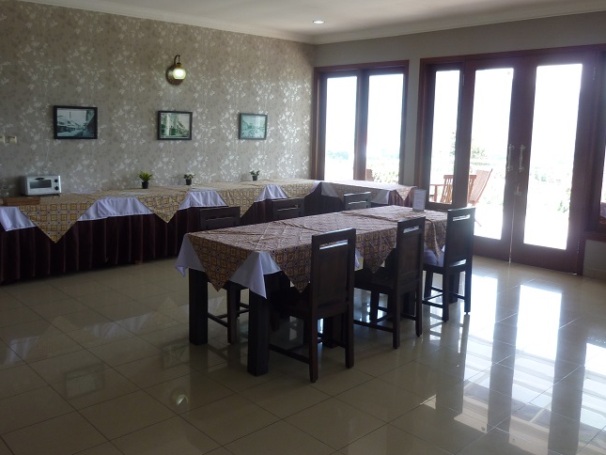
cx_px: 276
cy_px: 205
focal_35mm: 31
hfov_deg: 58.3
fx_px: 543
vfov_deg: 45.4
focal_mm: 4.5
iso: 80
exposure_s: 1/40
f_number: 3.3
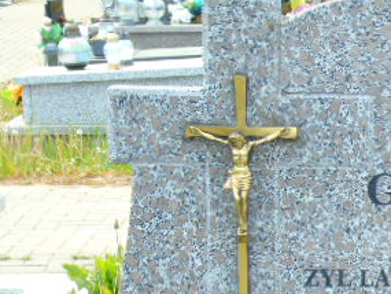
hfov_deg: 13.9
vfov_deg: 10.5
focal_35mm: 139
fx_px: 1571
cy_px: 326
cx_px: 424
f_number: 4.5
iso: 80
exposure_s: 1/125
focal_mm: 11
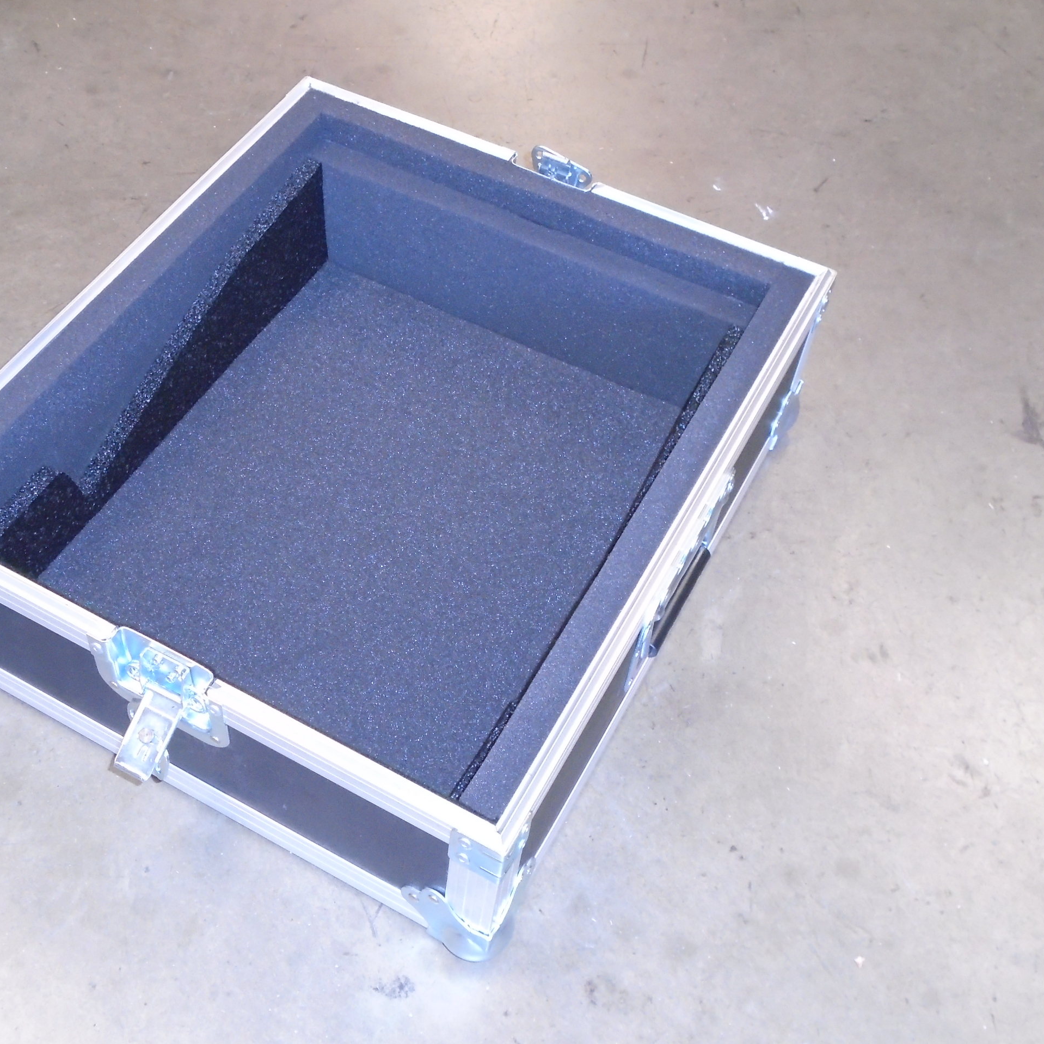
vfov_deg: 39.2
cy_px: 524
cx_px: 407
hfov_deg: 39.0
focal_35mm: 43
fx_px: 1467
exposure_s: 1/40
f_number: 3.8
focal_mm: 6.4
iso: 400
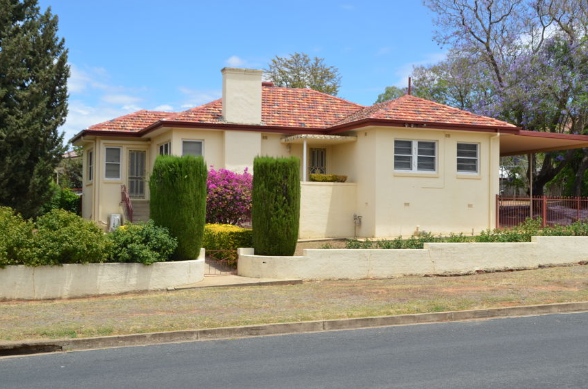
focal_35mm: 56
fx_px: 912
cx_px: 335
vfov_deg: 24.0
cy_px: 163
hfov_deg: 35.7
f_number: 10
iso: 200
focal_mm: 32
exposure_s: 1/400
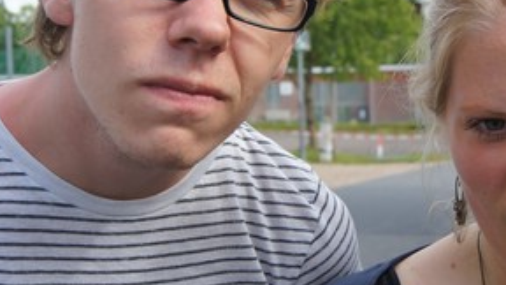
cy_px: 130
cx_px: 388
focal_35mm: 92
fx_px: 1234
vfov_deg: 13.2
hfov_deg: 22.9
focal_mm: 28
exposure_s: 1/125
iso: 100
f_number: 6.3
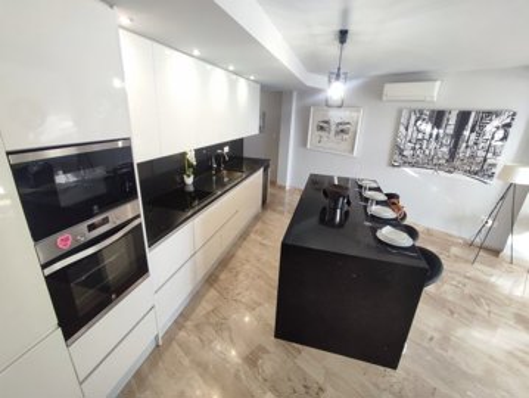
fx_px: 245
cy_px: 199
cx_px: 264
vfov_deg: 78.2
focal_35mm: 16
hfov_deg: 94.4
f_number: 2.2
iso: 179
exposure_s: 1/100
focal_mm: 1.65
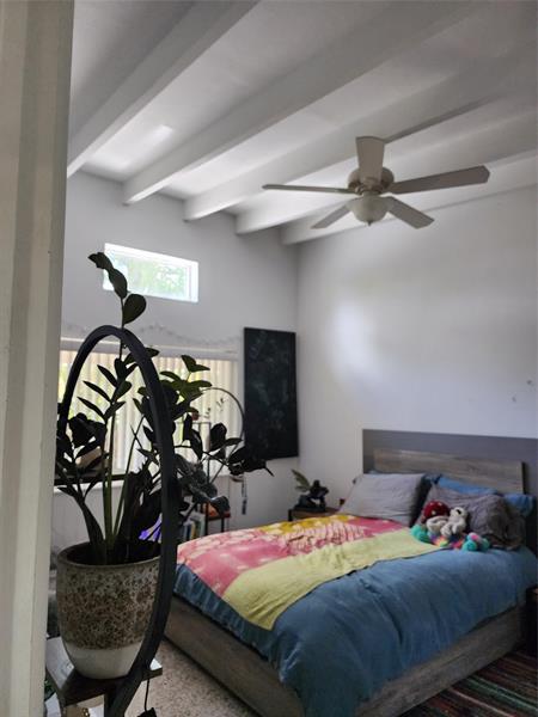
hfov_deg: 58.9
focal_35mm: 23
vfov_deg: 73.9
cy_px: 358
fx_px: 477
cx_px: 269
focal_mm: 6.4
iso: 250
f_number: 1.8
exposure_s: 1/120
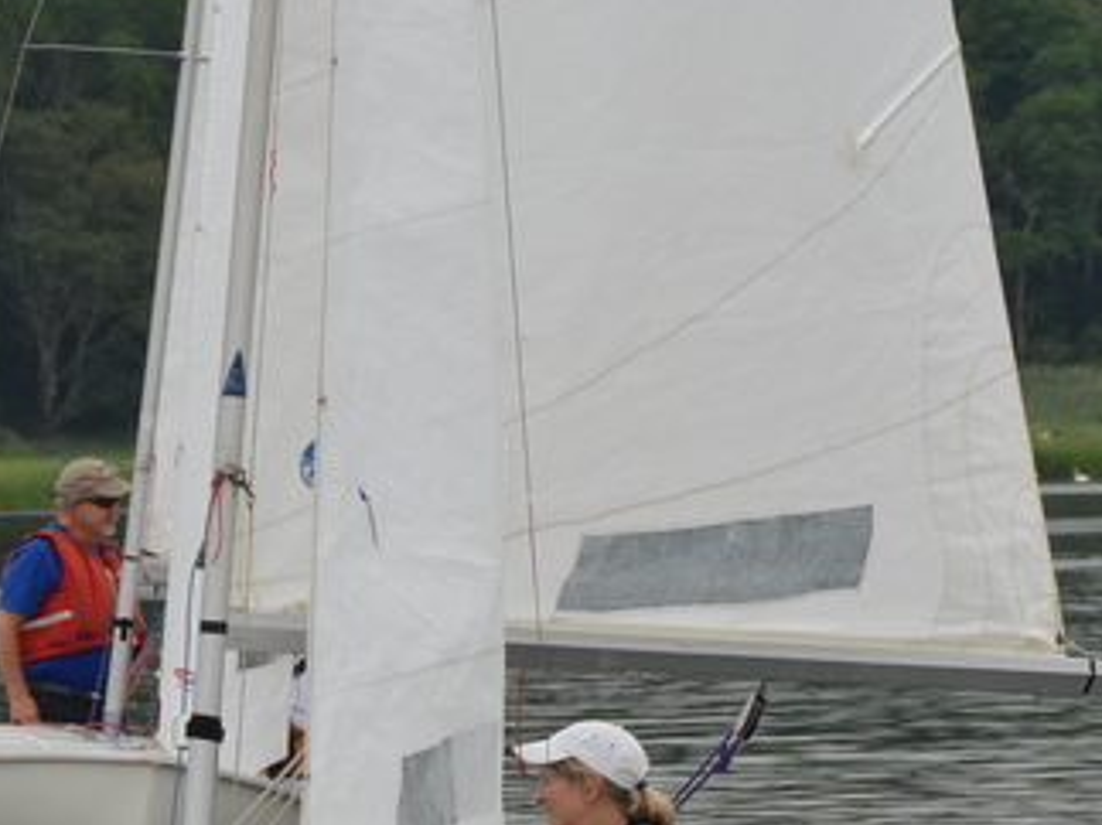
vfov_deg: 3.1
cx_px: 420
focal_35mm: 480
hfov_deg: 4.1
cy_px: 351
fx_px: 15260
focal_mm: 105
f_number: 8
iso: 125
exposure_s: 1/250
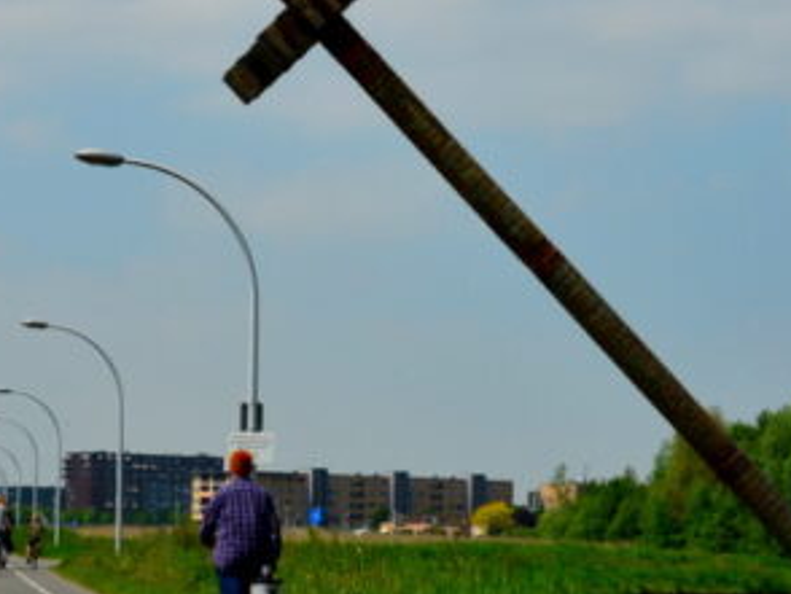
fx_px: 2493
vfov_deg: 13.6
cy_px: 360
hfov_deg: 18.0
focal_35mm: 109
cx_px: 296
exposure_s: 1/400
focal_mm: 32
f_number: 10
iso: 100
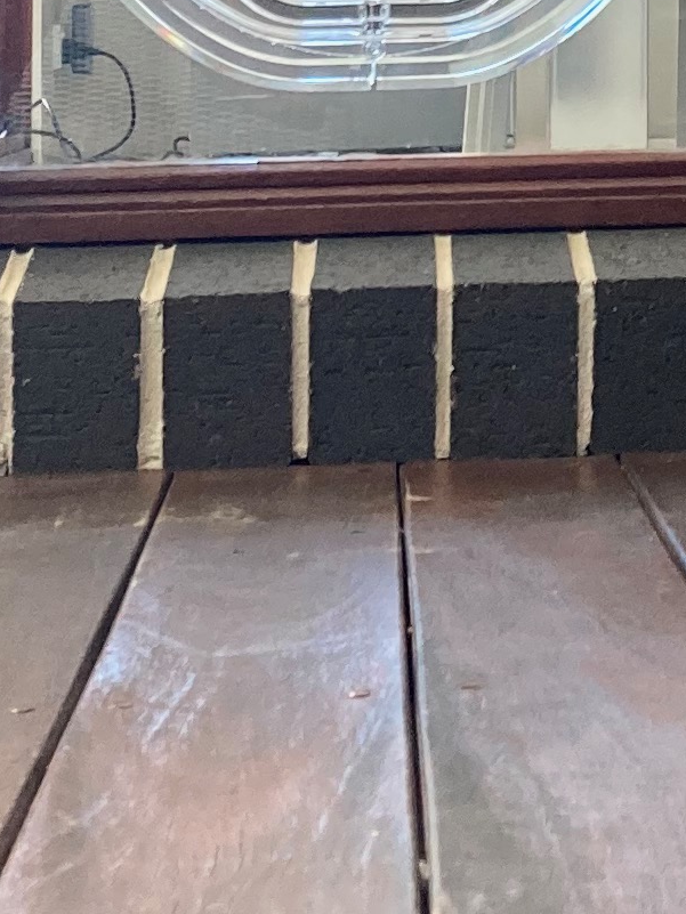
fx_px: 3725
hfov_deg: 10.2
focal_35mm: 141
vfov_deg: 13.2
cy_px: -437
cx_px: 955
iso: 80
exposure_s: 1/85
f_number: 1.8
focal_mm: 3.99
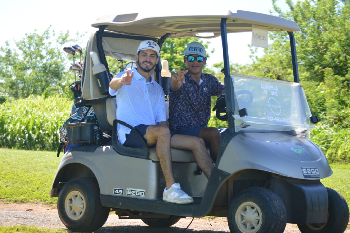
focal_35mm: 105
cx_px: 175
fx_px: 1020
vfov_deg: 13.0
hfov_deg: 19.5
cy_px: 116
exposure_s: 1/500
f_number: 4.2
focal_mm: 70
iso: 560
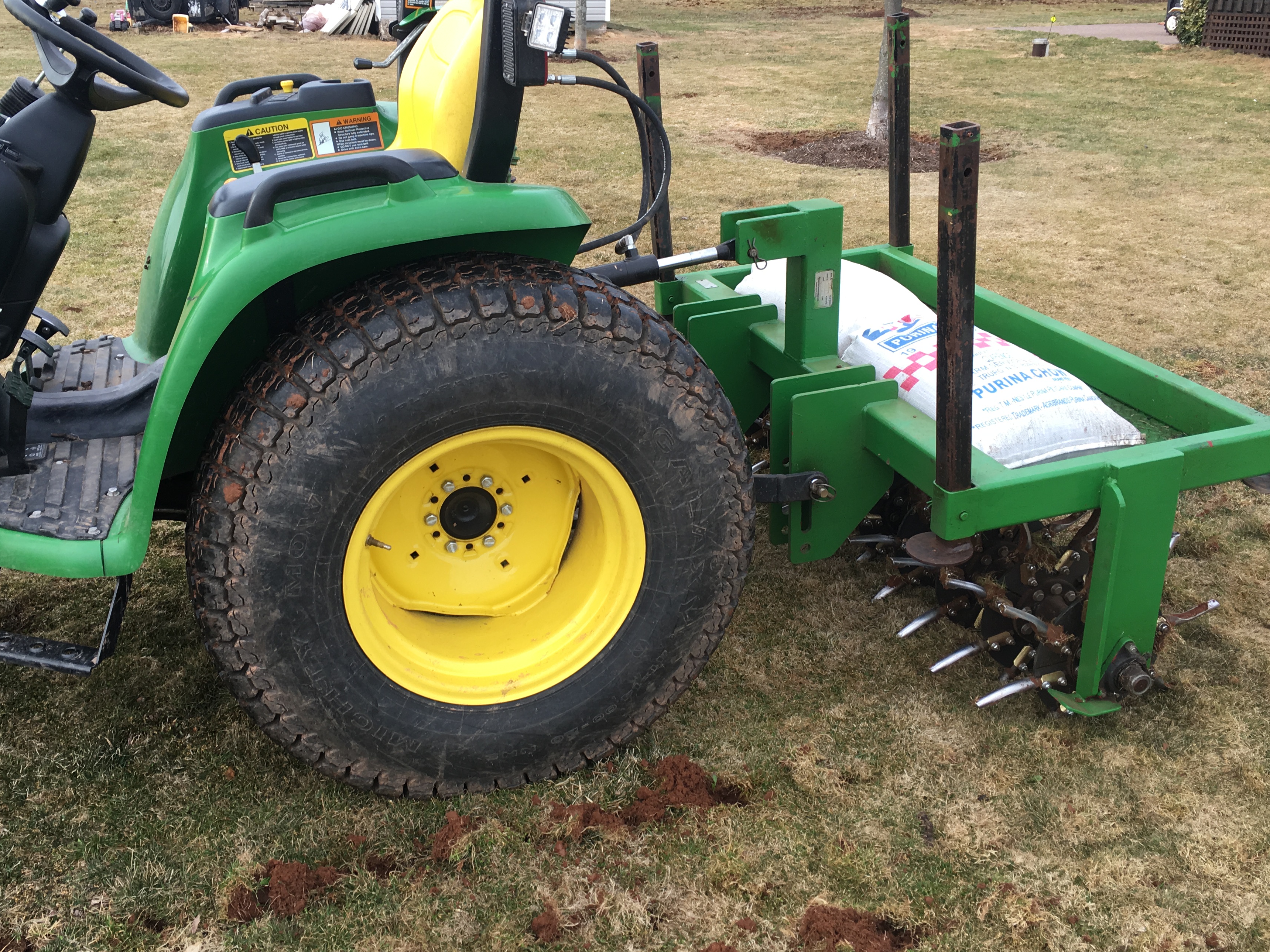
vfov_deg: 41.8
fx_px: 1247
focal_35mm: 34
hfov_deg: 53.9
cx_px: 574
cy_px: 467
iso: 25
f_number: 2.2
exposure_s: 1/125
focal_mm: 4.15
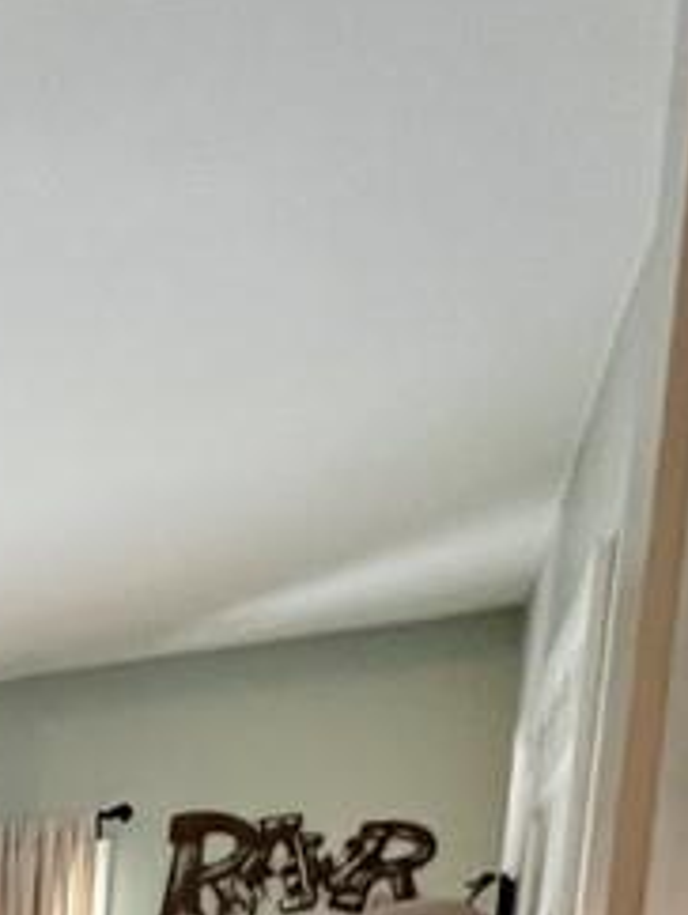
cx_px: -601
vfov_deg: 25.4
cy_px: 1405
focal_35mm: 55
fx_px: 1455
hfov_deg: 19.1
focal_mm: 1.57
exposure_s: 1/60
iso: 640
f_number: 1.8
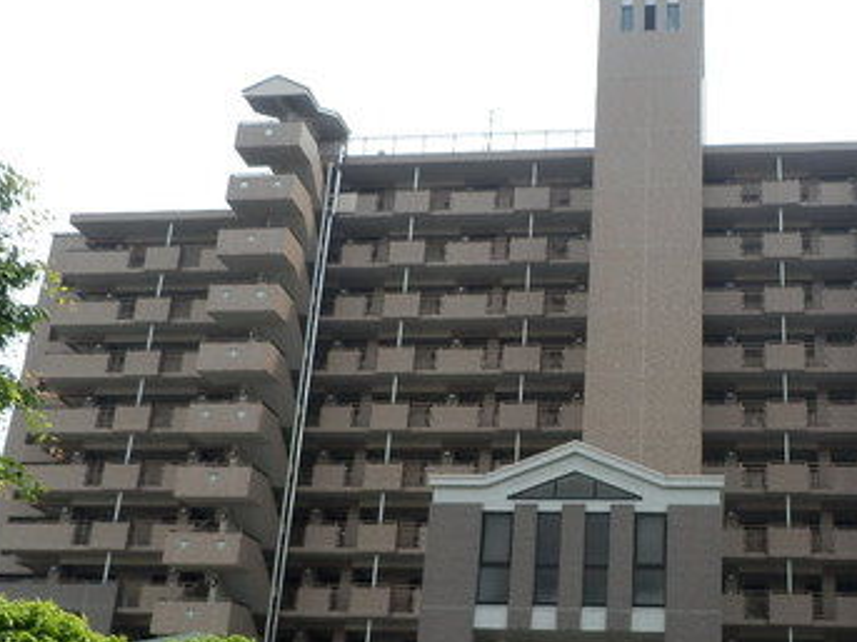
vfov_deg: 33.9
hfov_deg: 43.7
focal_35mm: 42
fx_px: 1039
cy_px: 450
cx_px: 615
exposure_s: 1/640
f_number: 3
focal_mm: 4.2
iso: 80
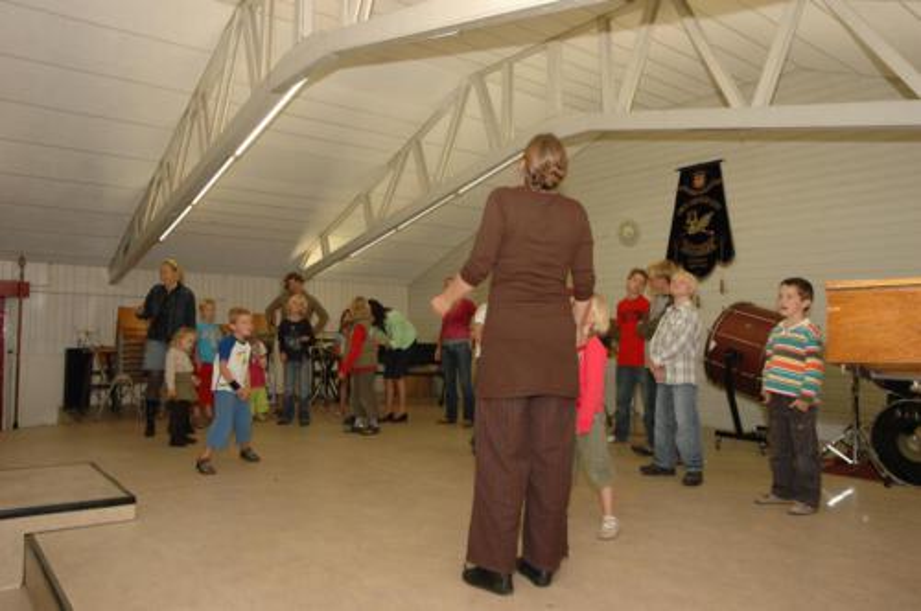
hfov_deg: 67.4
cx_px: 460
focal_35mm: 27
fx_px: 690
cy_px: 306
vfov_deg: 47.8
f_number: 6.3
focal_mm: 18
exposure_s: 1/80
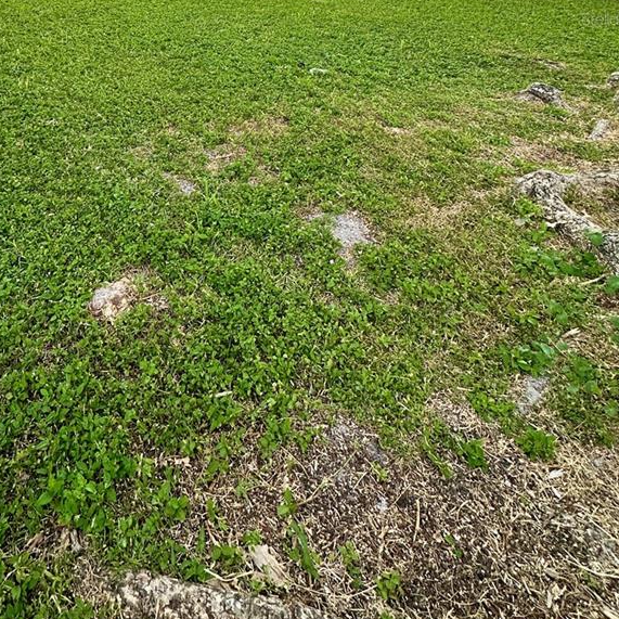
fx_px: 526
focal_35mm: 26
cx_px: 170
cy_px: 18
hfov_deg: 58.4
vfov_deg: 50.8
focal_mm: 2.22
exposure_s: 1/99
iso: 50
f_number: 2.2
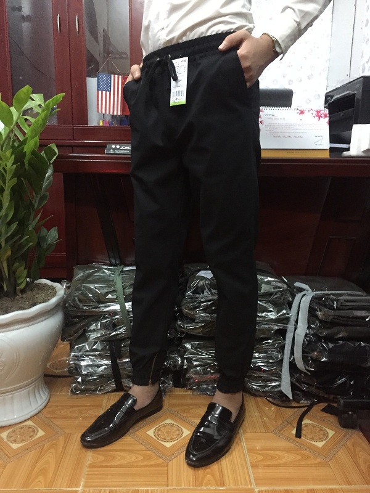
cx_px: 185
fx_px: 413
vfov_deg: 61.7
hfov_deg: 48.2
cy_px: 246
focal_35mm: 29
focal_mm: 4.15
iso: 400
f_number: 2.2
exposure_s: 1/17
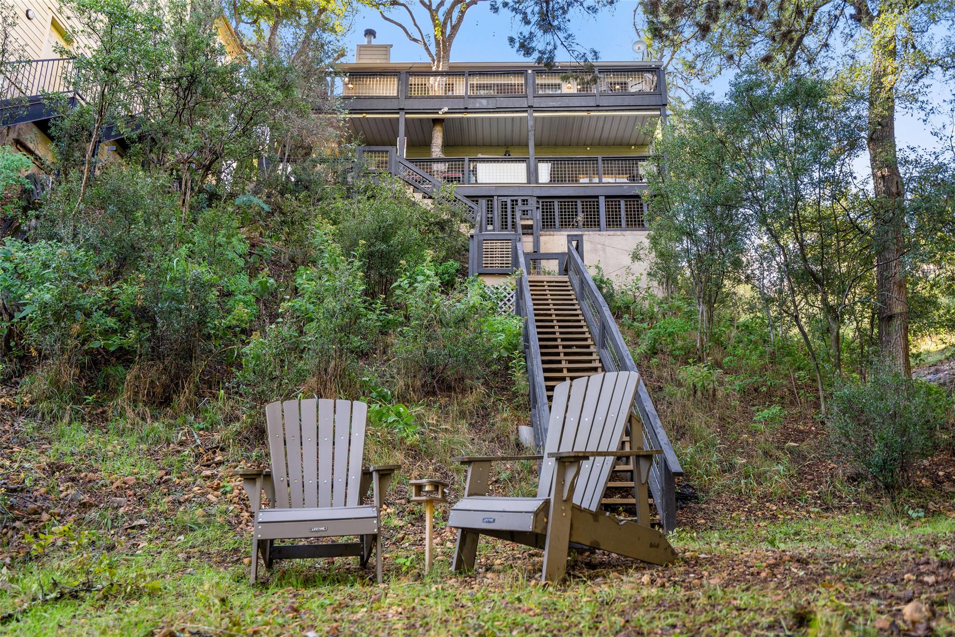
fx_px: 796
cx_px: 478
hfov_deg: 61.9
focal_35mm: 30
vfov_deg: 43.6
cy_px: 318
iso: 500
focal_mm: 30
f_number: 4
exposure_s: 1/160
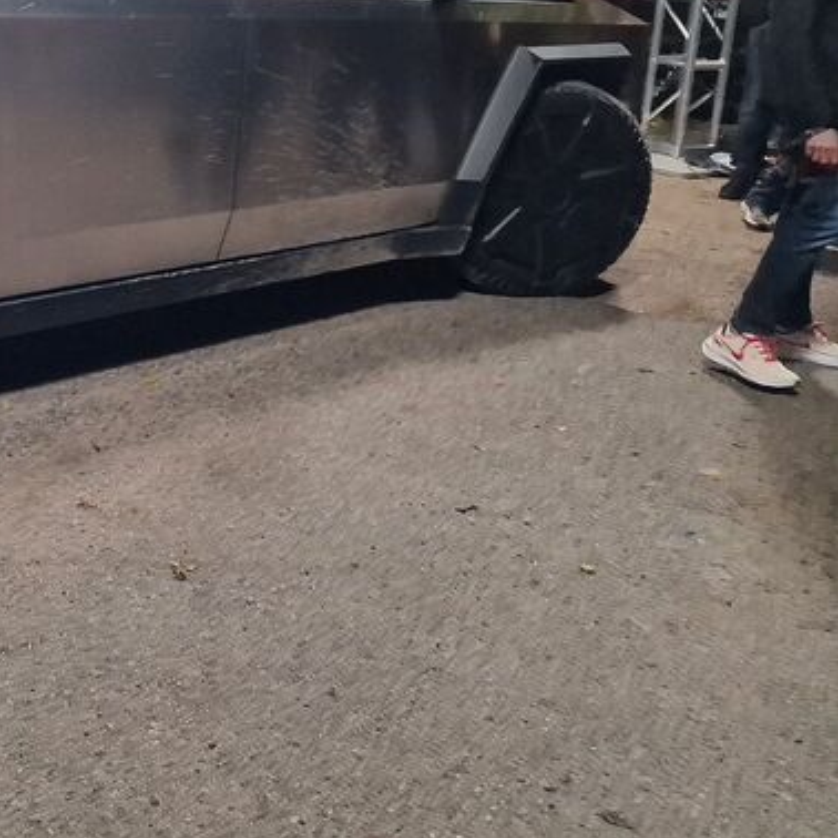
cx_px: -104
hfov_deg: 32.1
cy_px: 154
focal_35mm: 46
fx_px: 1260
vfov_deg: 35.5
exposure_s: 1/120
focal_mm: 6.4
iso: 640
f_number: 1.8
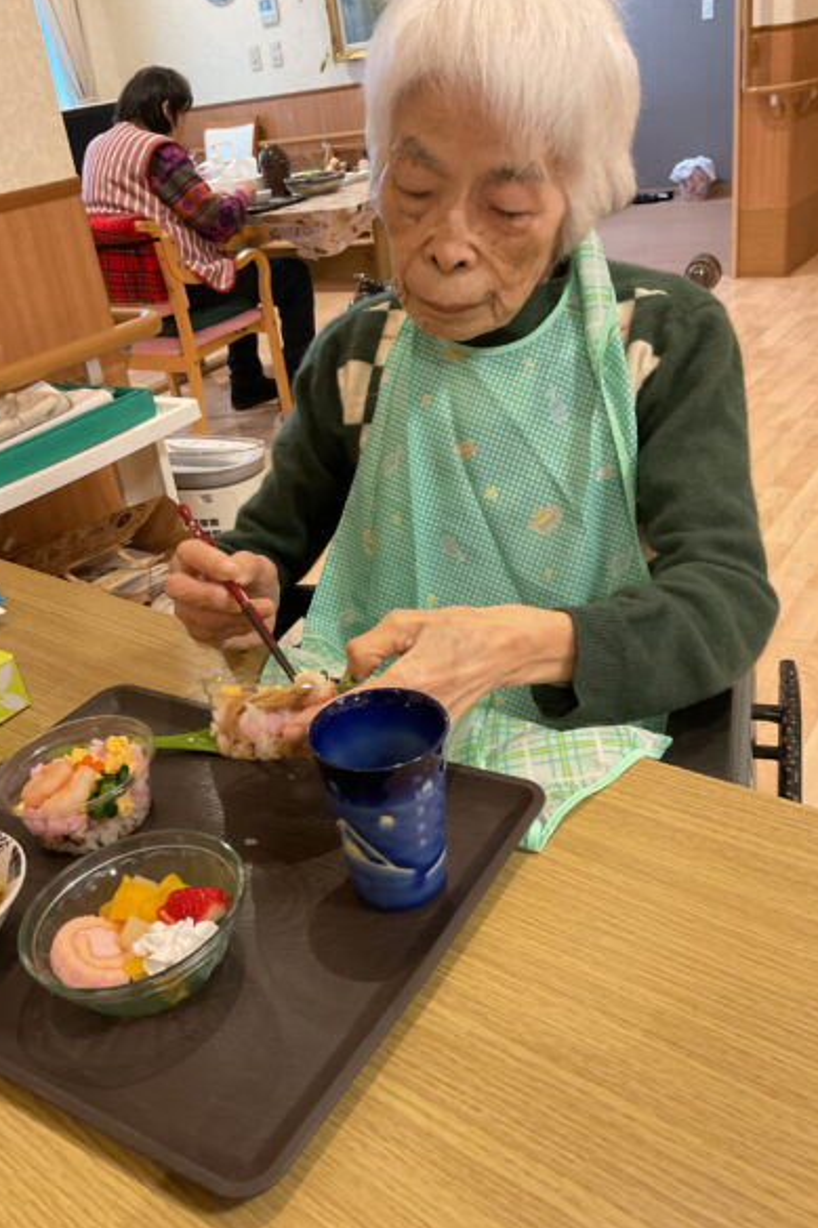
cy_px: 622
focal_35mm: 31
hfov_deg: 42.3
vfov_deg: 60.3
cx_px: 372
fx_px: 1057
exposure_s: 1/60
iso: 200
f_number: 1.8
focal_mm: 3
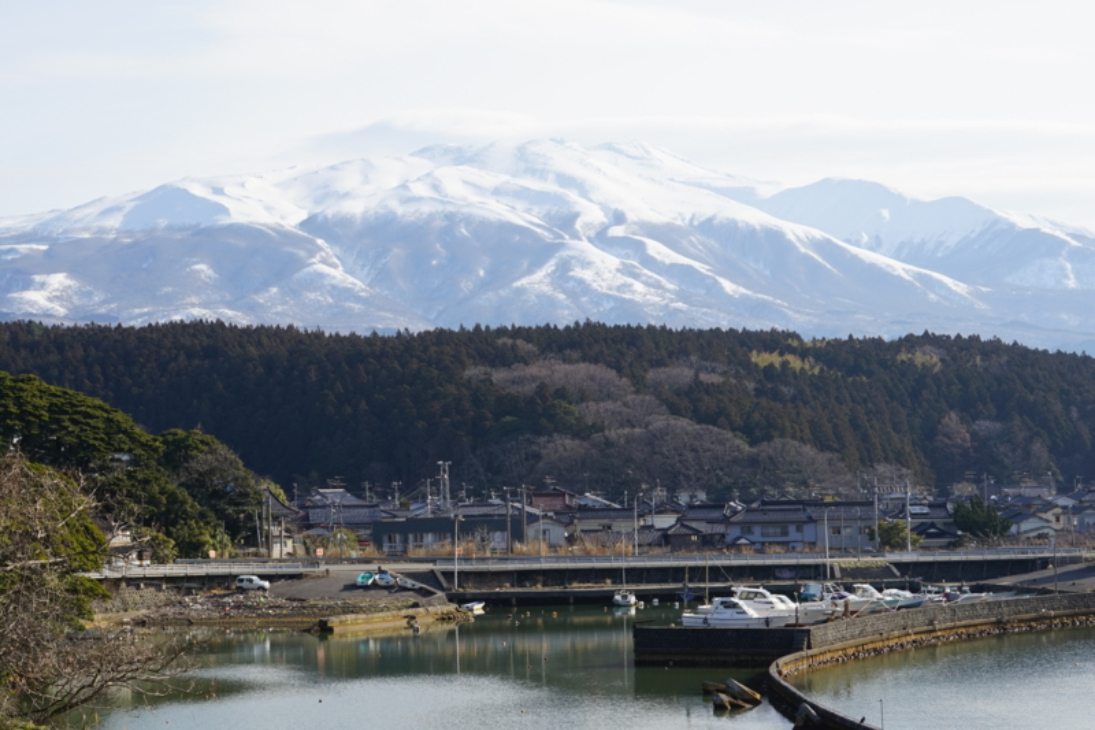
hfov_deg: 26.0
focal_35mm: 78
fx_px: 2372
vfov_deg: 17.5
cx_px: 548
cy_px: 365
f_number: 13
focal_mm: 52
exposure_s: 1/100
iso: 100
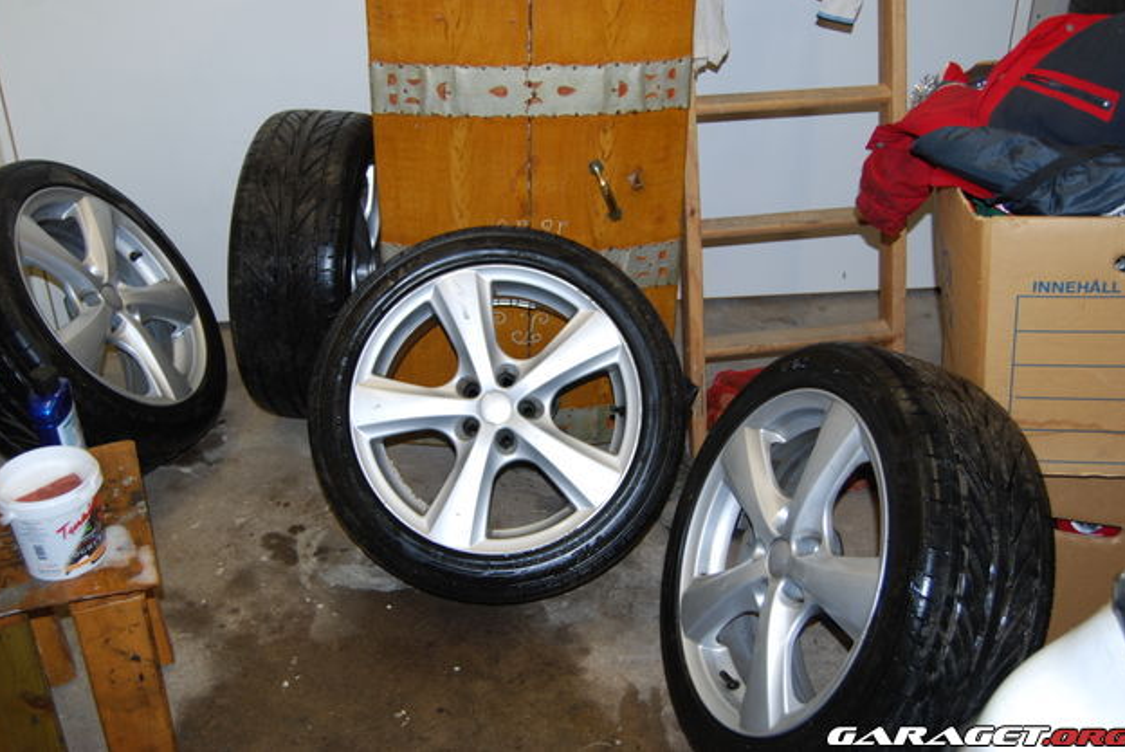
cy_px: 368
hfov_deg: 48.4
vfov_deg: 33.5
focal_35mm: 40
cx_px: 559
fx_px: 1251
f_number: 4
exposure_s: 1/60
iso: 200
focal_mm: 26
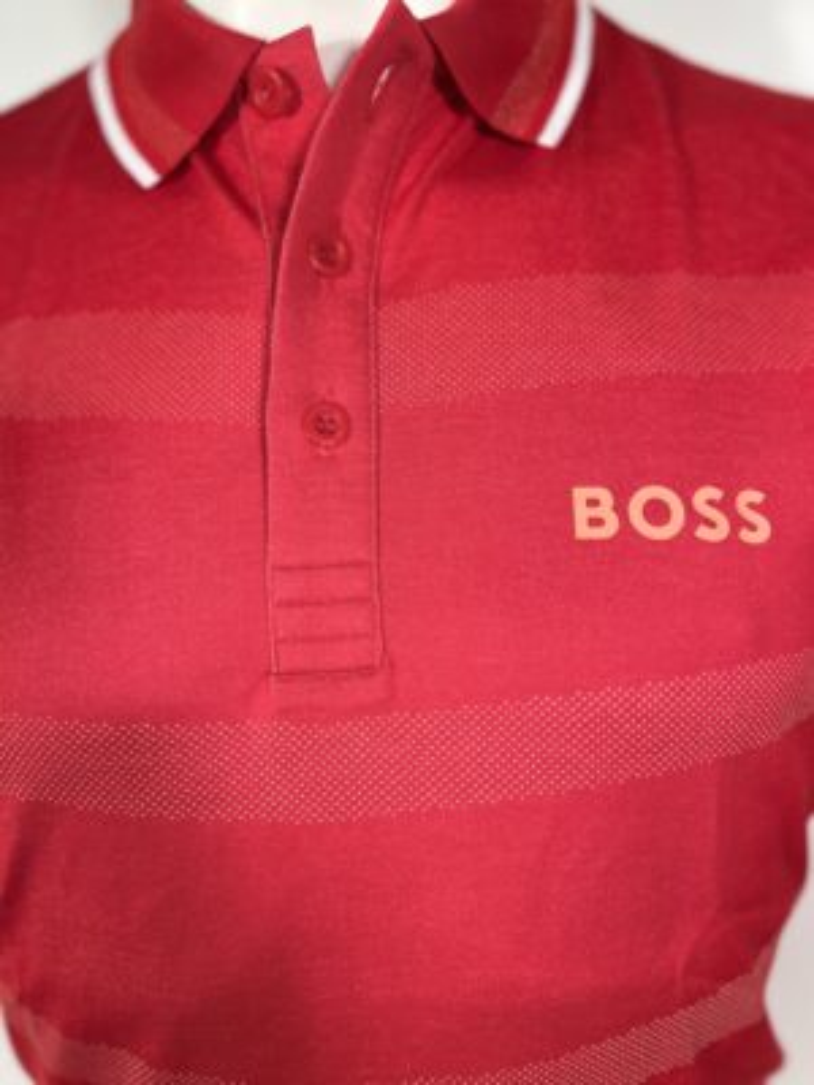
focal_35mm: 26
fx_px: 815
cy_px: 542
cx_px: 407
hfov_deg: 53.1
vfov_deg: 67.3
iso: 40
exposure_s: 1/100
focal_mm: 5.7
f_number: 1.5
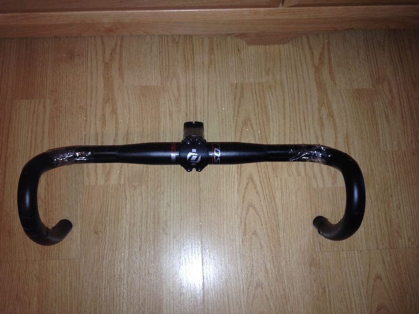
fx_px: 424
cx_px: 210
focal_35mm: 35
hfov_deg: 52.6
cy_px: 157
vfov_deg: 40.7
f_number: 2.4
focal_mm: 4.28
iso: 64
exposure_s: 1/17
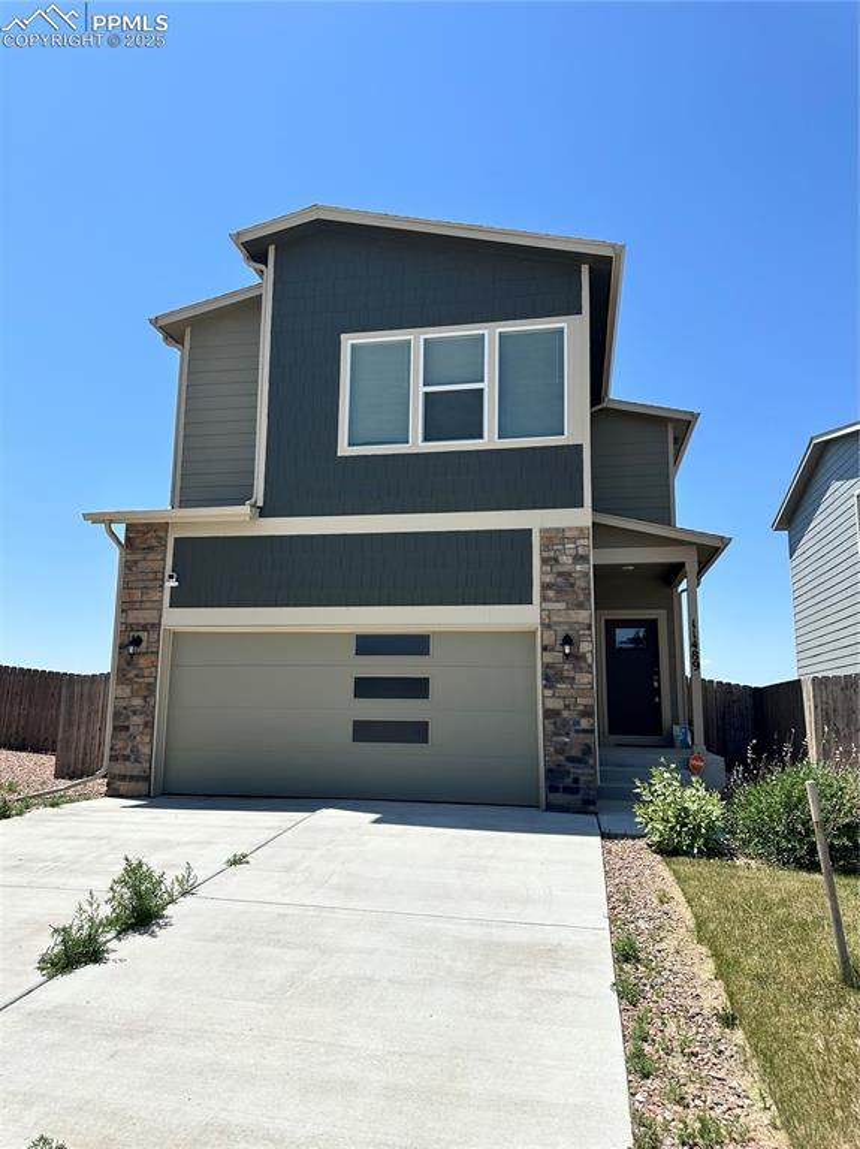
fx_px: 796
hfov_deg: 56.8
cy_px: 574
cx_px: 430
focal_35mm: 24
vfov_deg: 71.6
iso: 80
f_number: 1.78
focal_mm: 6.86
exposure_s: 1/7042
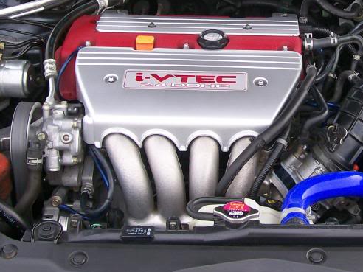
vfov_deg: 19.4
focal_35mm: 75
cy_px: 52
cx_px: 266
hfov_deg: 25.7
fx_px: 786
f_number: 2.7
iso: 80
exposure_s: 1/383
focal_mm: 6
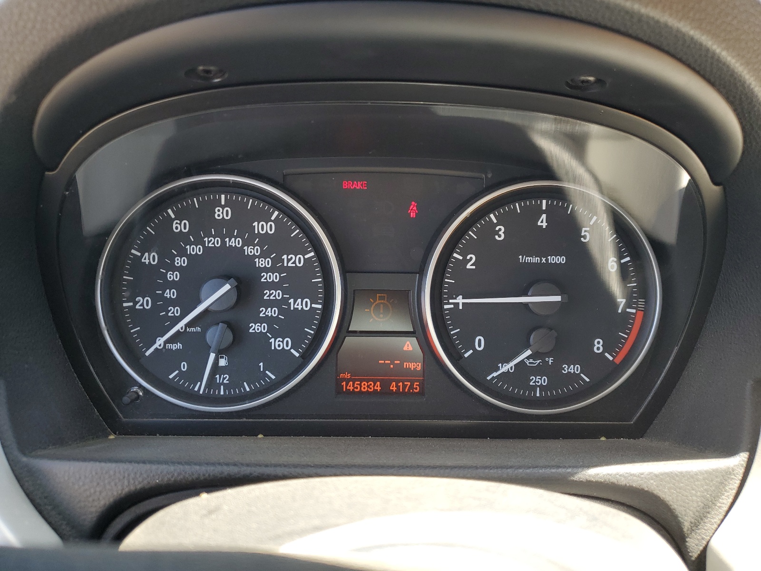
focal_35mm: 26
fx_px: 572
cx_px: 380
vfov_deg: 53.1
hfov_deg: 67.3
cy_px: 286
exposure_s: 1/175
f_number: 1.5
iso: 50
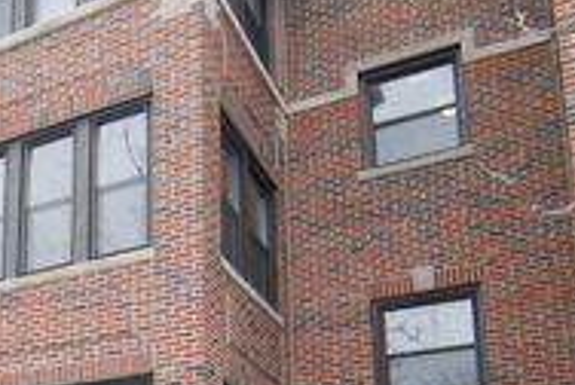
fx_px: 896
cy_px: 445
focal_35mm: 56
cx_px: 18
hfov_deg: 33.0
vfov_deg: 22.6
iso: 200
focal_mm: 14
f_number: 4
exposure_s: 1/200
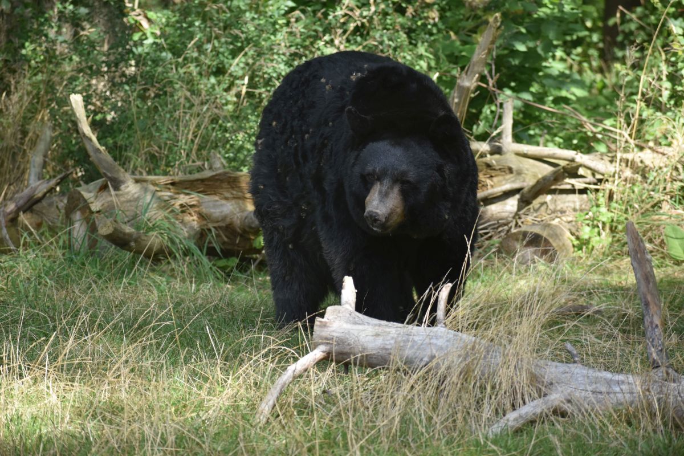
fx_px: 3420
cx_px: 342
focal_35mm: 180
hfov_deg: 11.4
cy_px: 228
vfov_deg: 7.6
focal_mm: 120
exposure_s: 1/500
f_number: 4.8
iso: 500
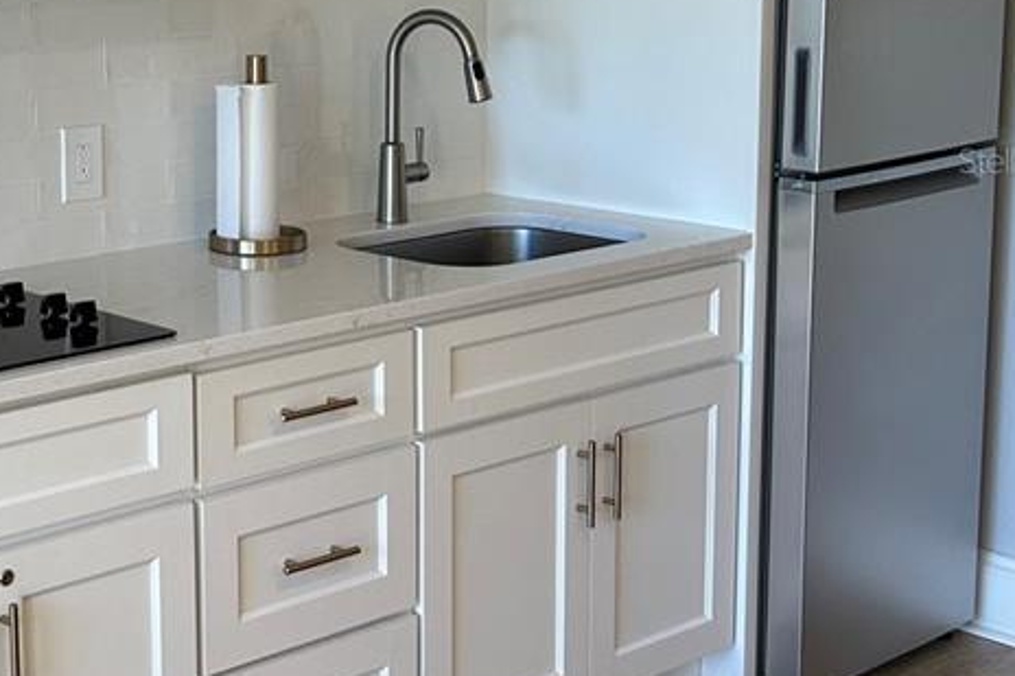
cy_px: 160
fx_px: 1973
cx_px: 129
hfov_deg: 27.9
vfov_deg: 19.3
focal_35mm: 70
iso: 80
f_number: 1.5
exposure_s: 1/120
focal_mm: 5.7
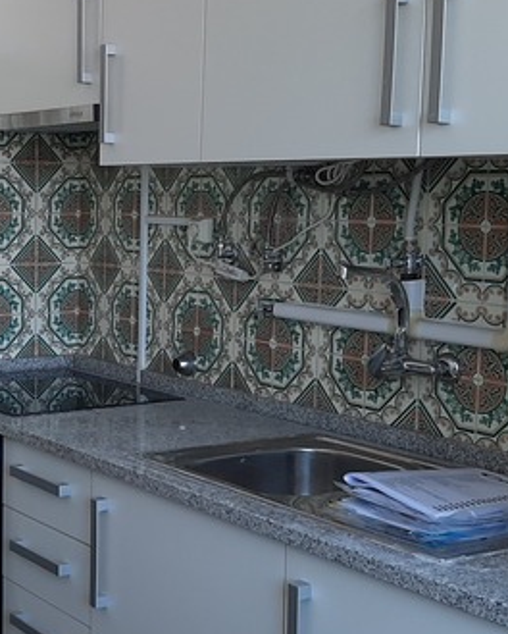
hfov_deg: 23.2
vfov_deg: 29.5
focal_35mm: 64
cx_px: 40
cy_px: 335
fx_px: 1201
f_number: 1.7
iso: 64
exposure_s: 1/100
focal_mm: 3.93
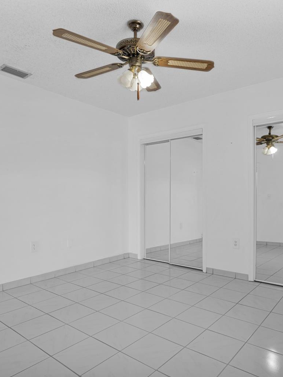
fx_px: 262
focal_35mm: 24
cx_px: 161
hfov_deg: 56.6
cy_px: 193
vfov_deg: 71.6
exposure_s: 1/30
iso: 200
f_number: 8
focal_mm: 16
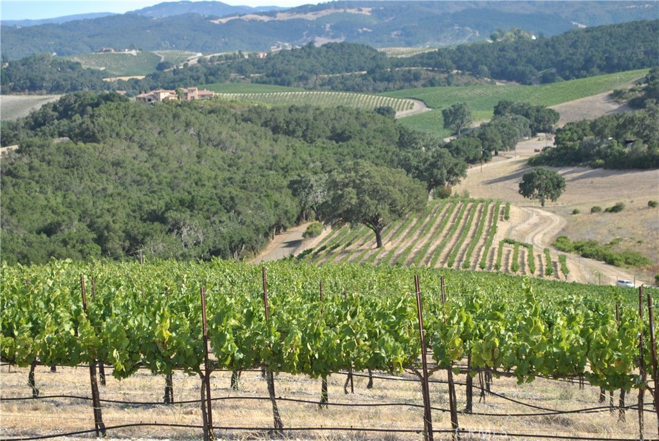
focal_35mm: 82
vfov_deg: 16.6
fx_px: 1512
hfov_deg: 24.6
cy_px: 220
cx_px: 330
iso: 100
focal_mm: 55
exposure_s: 1/200
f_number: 6.3
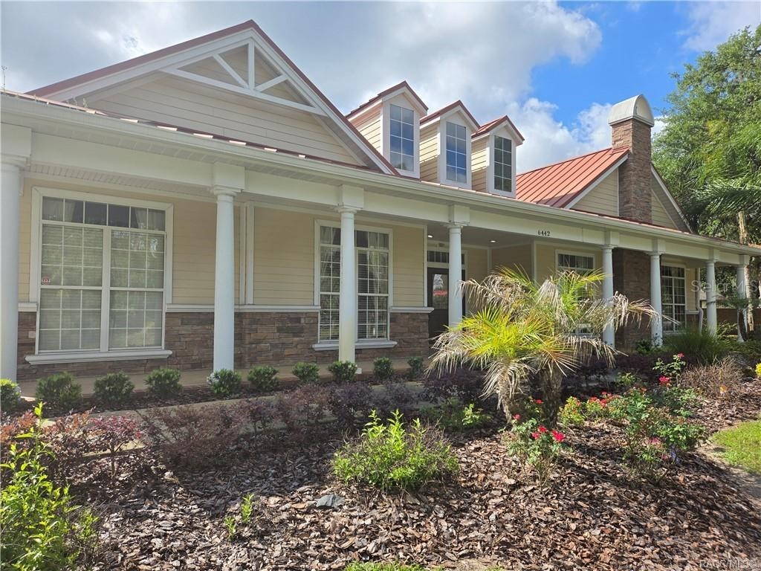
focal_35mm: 23
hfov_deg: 73.9
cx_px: 380
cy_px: 286
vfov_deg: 58.9
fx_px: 506
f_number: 1.8
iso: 25
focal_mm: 5.4
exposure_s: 1/1437
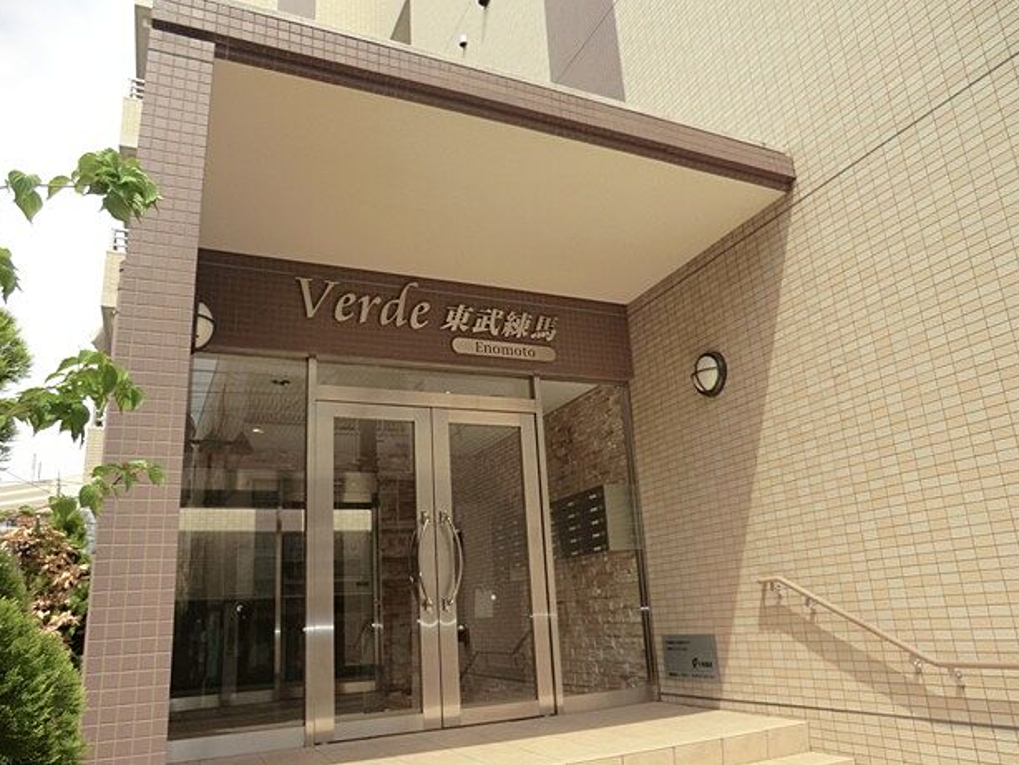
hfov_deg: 69.4
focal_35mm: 25
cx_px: 519
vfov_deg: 54.9
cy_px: 397
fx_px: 736
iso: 80
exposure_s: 1/800
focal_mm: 4.3
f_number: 3.2
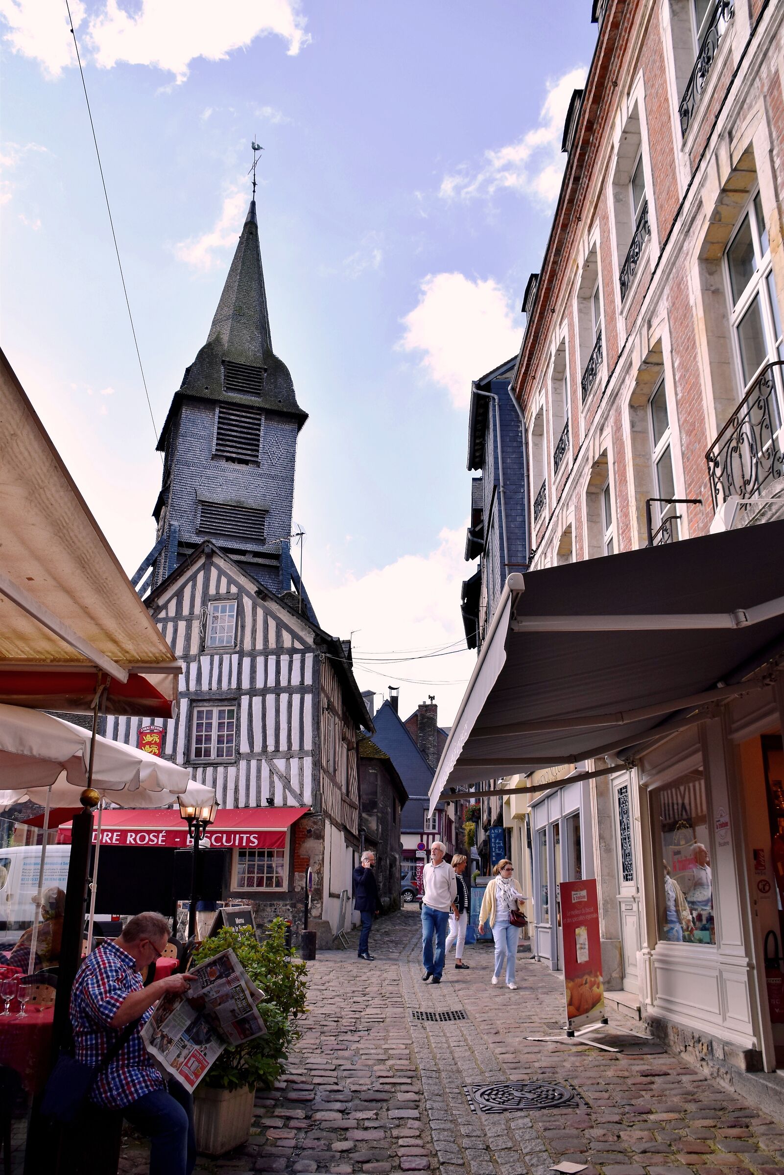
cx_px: 392
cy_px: 588
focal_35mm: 27
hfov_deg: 47.9
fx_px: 882
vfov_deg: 67.4
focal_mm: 18
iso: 200
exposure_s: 1/320
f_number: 9
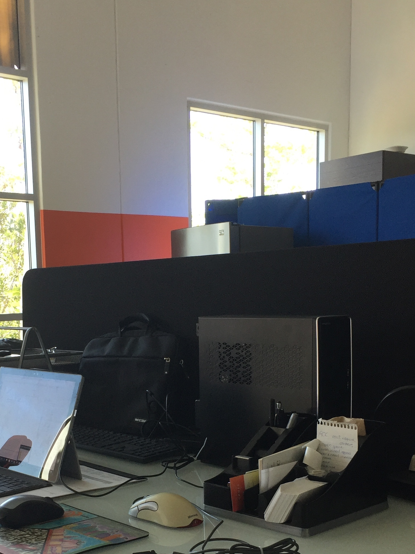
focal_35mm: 49
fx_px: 783
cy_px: 411
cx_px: 133
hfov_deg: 29.4
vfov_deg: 38.0
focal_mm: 4.15
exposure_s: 1/120
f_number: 2.2
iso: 40
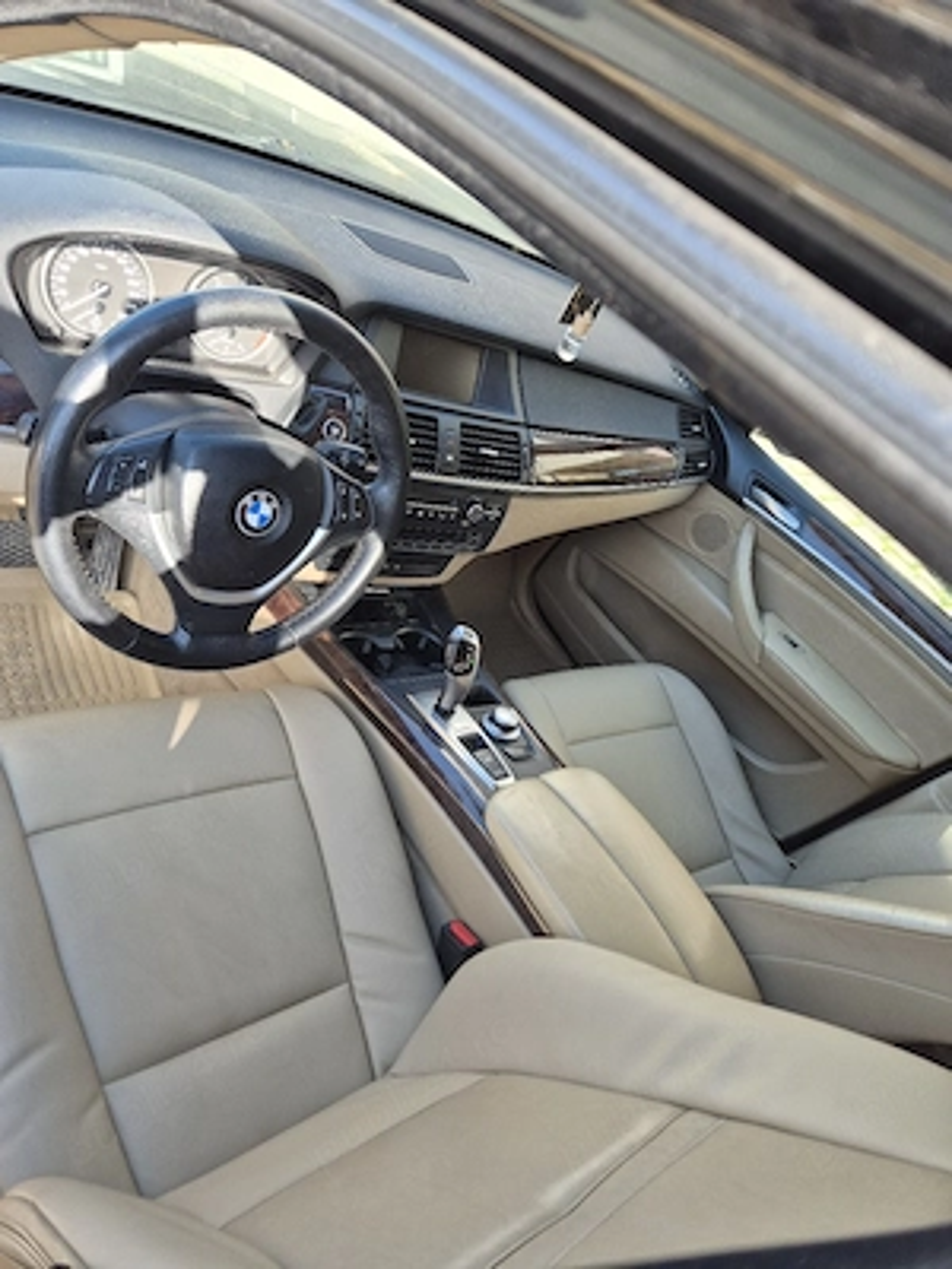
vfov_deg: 73.9
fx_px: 843
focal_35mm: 23
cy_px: 634
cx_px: 476
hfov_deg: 58.9
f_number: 1.8
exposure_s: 1/182
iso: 32
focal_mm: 5.4
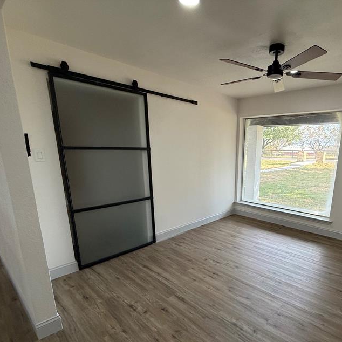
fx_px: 224
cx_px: 222
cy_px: 204
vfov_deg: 74.0
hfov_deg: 73.0
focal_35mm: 20
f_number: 2.2
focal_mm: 2.22
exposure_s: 1/153
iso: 64
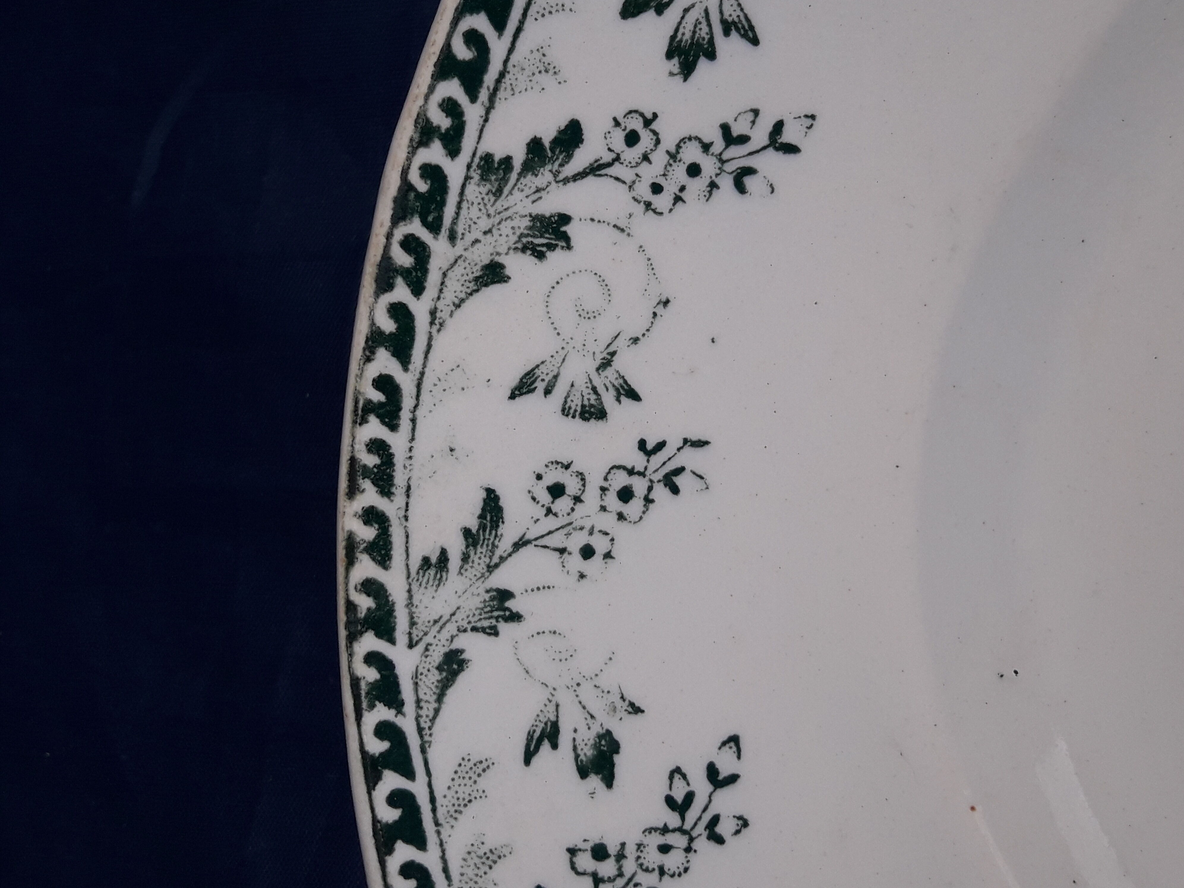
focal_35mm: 29
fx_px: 992
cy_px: 435
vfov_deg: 48.2
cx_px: 599
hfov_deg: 61.7
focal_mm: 3.7
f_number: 1.9
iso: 40
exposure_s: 1/284
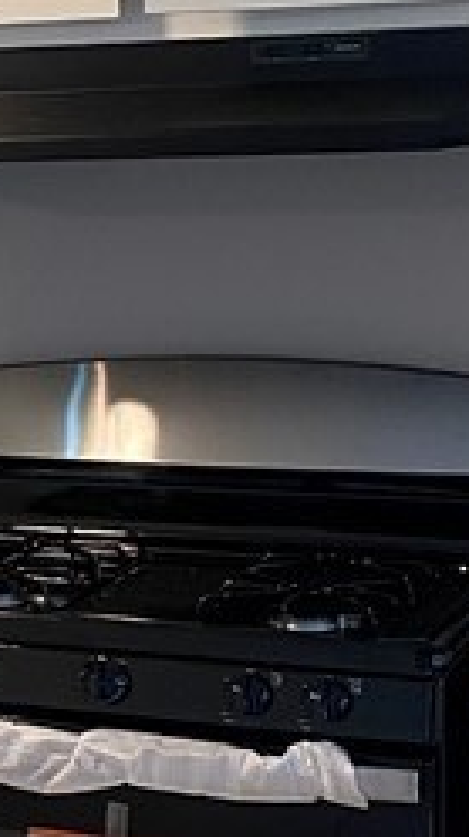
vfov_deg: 18.3
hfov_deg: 9.0
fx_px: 2594
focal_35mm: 117
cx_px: -779
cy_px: 297
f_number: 1.8
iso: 80
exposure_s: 1/60
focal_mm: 4.25
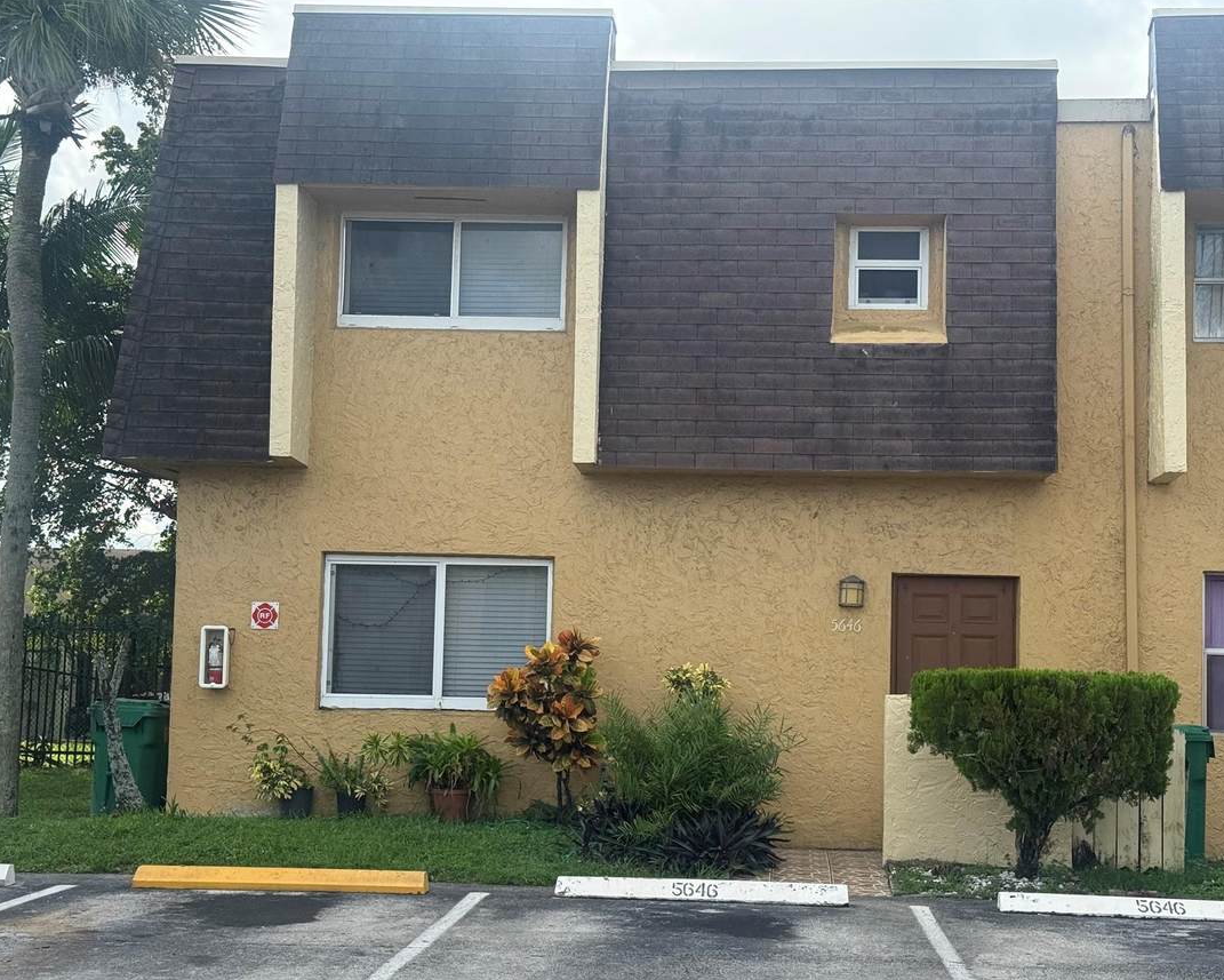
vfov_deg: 27.1
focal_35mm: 56
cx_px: 690
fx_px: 2029
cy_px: 543
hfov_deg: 33.5
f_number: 1.78
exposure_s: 1/2033
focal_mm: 6.76
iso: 100
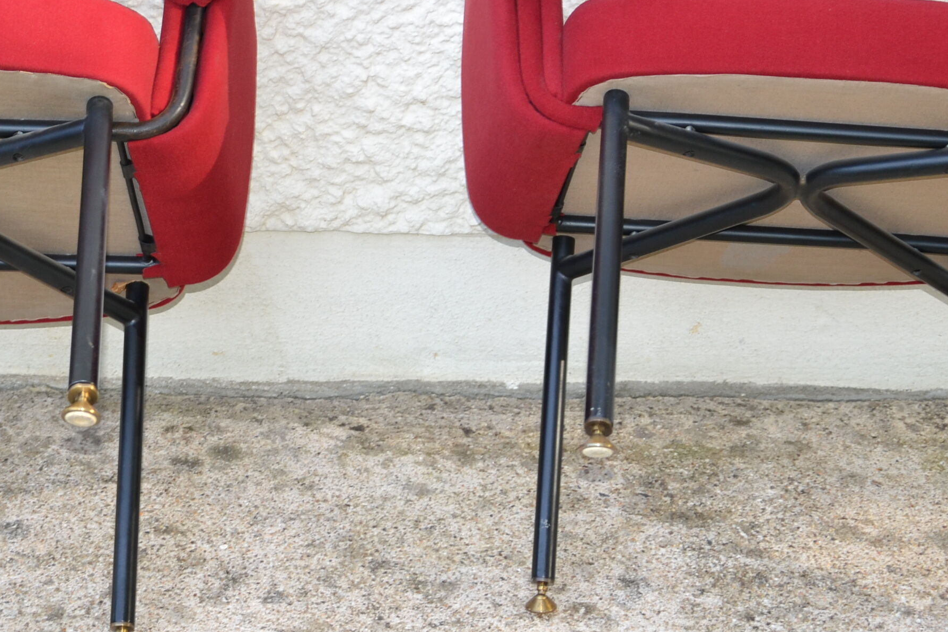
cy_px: 39
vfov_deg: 15.5
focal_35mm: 87
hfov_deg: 23.4
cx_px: 395
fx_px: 2291
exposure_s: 1/60
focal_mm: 30
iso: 200
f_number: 5
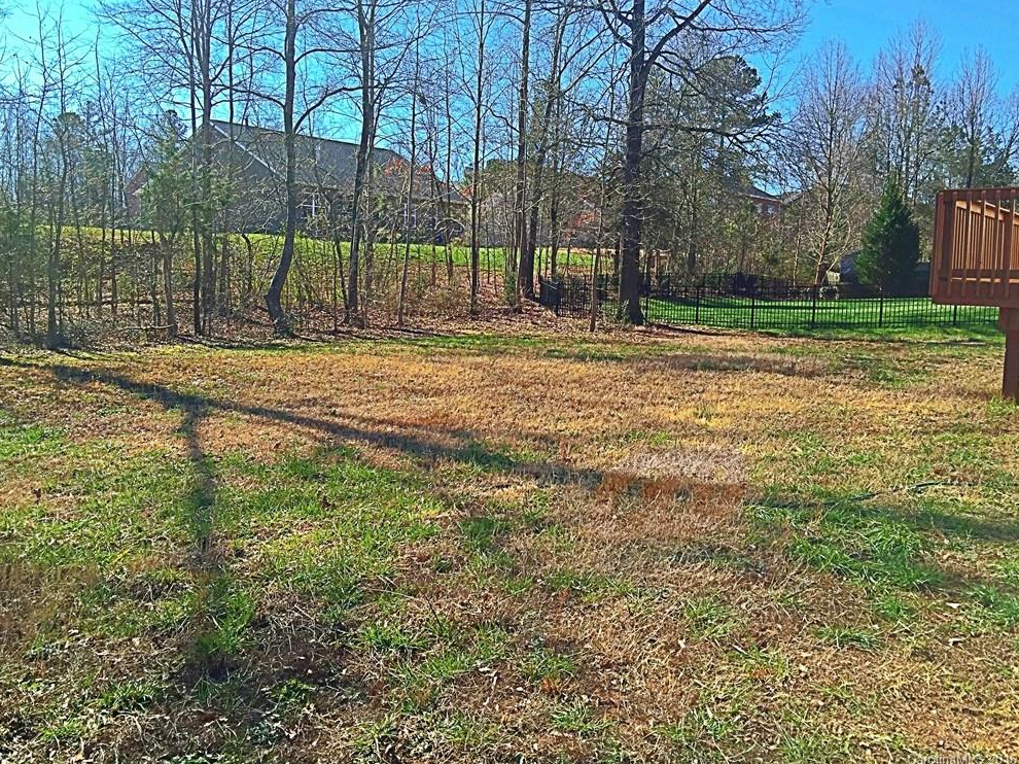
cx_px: 498
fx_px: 883
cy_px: 374
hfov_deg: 60.0
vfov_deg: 46.8
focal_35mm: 30
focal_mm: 4.15
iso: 32
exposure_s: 1/1068
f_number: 2.2
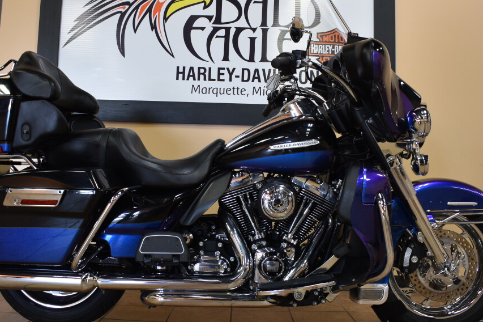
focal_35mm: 38
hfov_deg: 50.7
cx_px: 234
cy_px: 149
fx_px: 510
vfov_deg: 35.0
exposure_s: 1/60
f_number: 4
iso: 500
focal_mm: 18
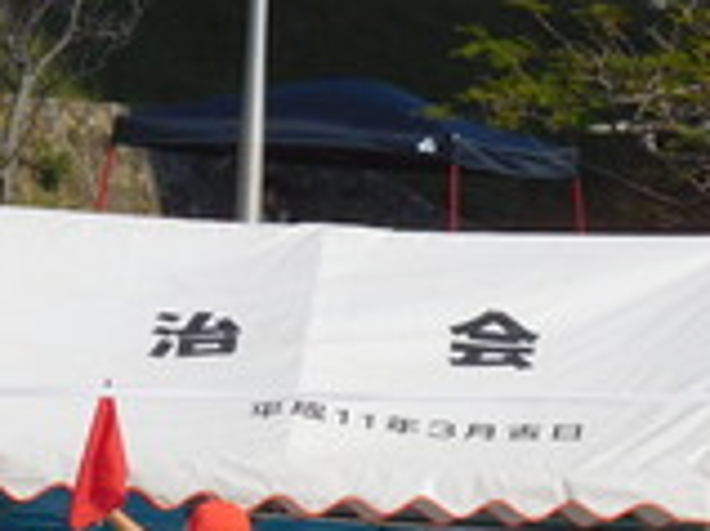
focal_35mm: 1055
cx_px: 464
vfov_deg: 1.4
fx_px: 21623
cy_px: 647
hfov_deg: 1.9
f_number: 6
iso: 125
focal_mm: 62.4
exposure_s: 1/800
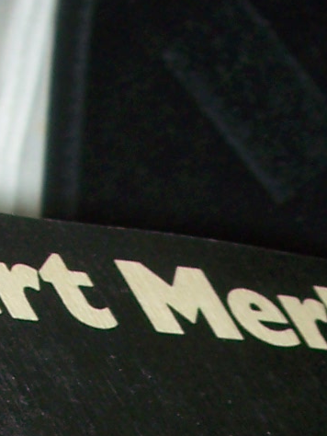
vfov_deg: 8.9
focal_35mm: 204
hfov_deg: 7.2
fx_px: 2567
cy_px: 991
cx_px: 409
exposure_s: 1/60
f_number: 2.8
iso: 80
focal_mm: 7
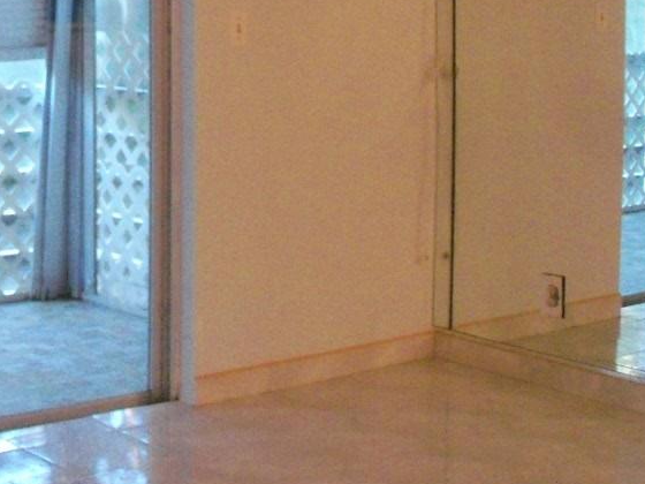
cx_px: -5
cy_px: 3
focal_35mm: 80
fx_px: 1491
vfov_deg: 18.0
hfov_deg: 23.4
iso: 400
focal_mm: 6.3
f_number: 3
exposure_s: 1/20
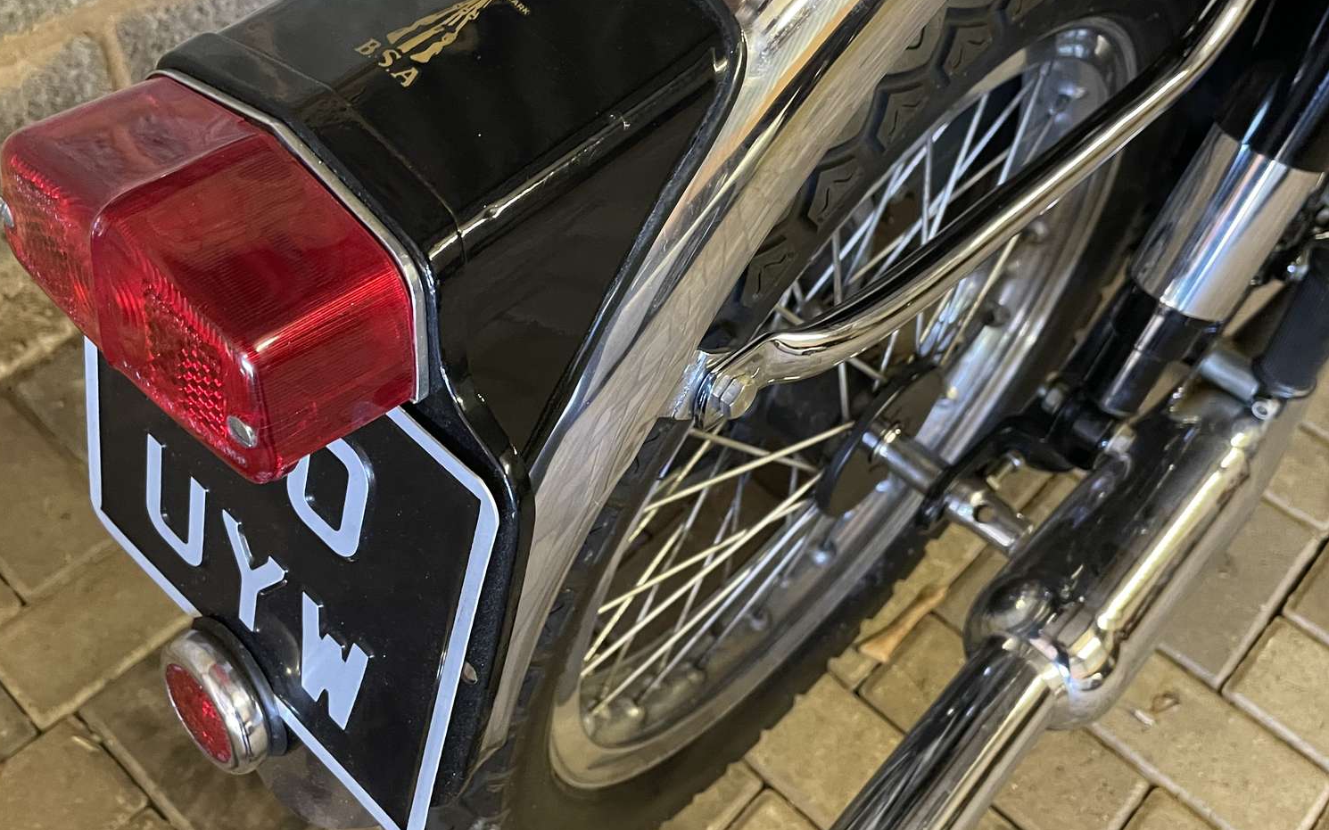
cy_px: 320
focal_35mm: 37
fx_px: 1340
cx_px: 638
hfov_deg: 52.7
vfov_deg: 34.3
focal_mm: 4.2
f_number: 1.6
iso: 400
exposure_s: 1/33
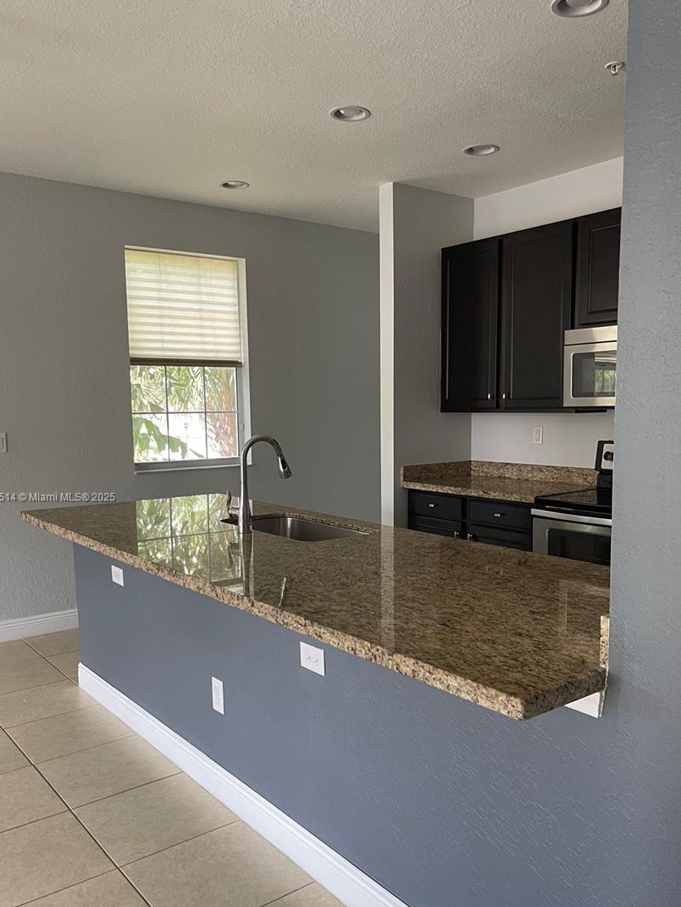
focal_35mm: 28
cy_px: 498
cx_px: 341
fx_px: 734
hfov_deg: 49.8
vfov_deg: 63.3
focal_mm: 5.1
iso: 125
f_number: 1.6
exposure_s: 1/99
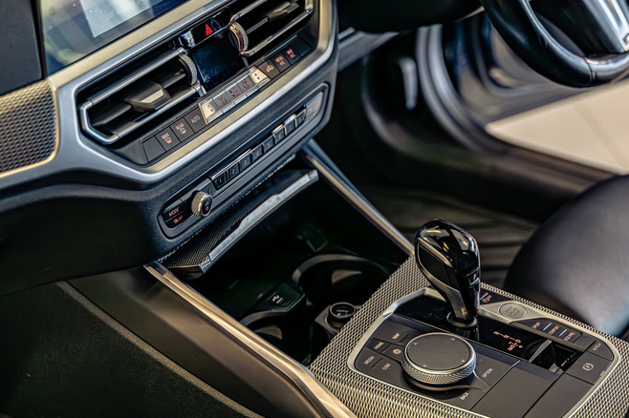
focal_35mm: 70
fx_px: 1222
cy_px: 257
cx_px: 393
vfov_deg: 19.4
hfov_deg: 28.7
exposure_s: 1/100
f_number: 2.8
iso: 320
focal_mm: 45
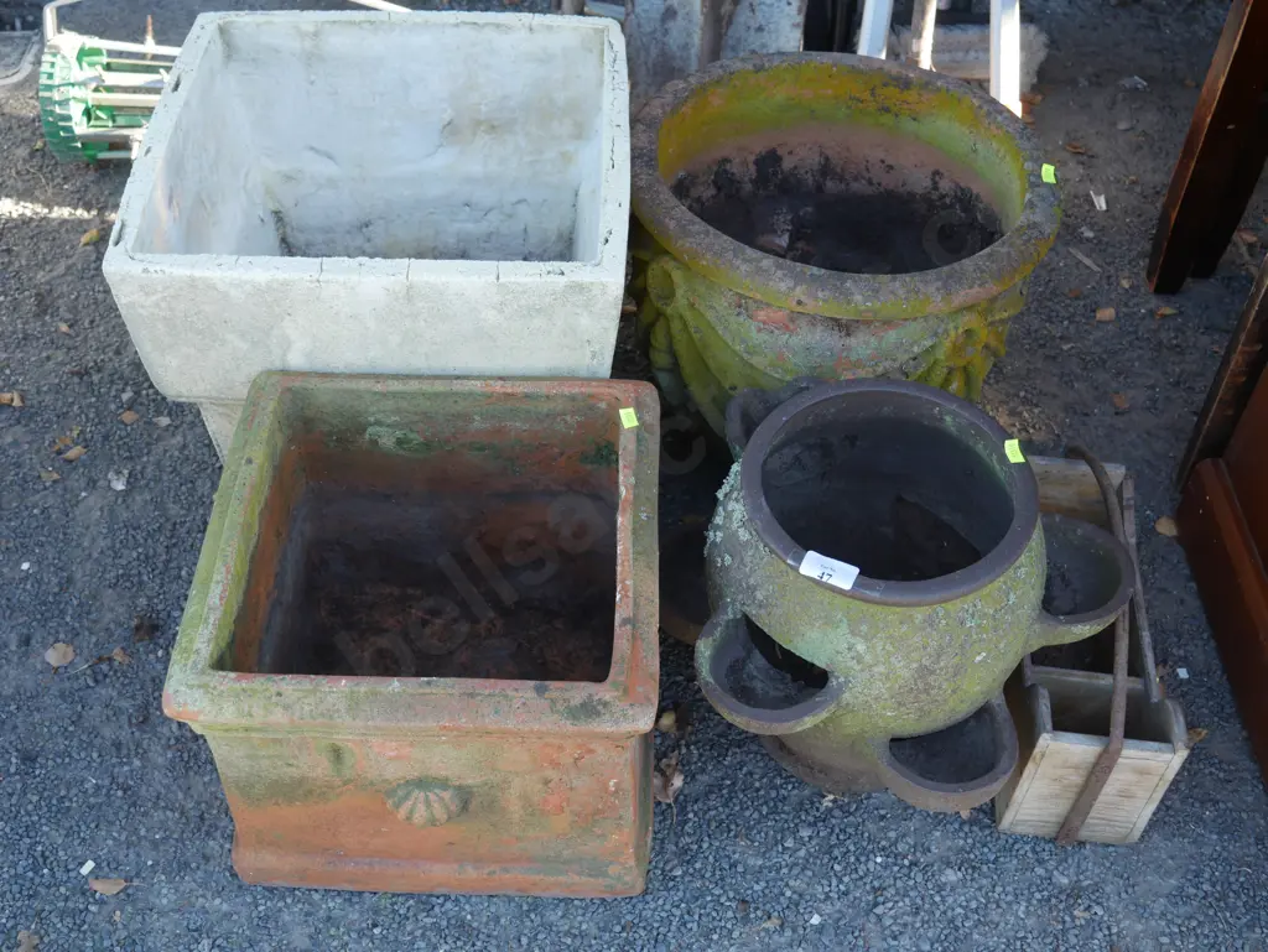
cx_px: 634
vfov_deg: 34.4
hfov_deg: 44.8
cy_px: 476
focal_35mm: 42
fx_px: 1539
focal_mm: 21
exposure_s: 1/60
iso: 200
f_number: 4.6
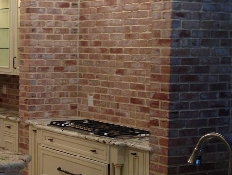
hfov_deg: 19.7
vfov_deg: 16.1
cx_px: -63
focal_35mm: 92
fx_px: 617
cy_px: 77
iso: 80
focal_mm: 4.13
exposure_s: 1/20
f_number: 2.4
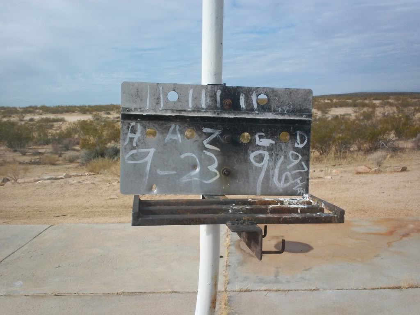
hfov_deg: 49.0
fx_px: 461
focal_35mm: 38
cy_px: 158
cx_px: 210
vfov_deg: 37.7
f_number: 4.5
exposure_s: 1/800
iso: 80
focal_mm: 6.3
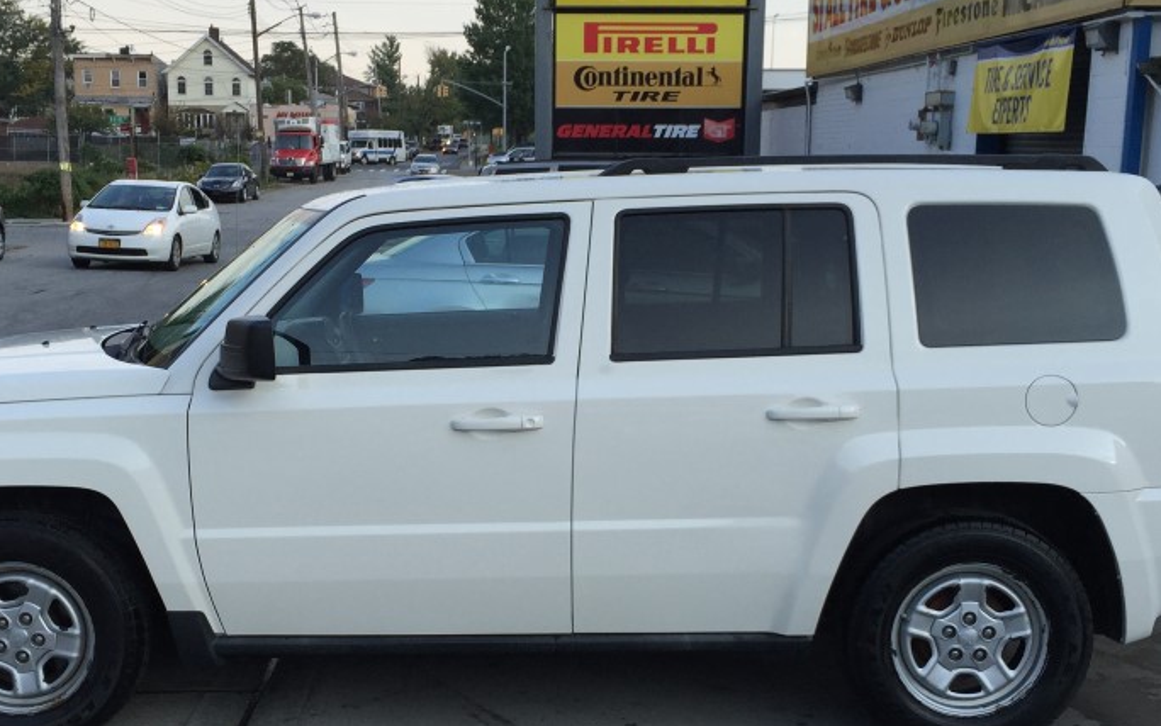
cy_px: 448
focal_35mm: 46
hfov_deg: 43.4
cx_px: 516
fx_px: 1456
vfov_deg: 27.9
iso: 32
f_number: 2.2
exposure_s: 1/527
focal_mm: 4.15
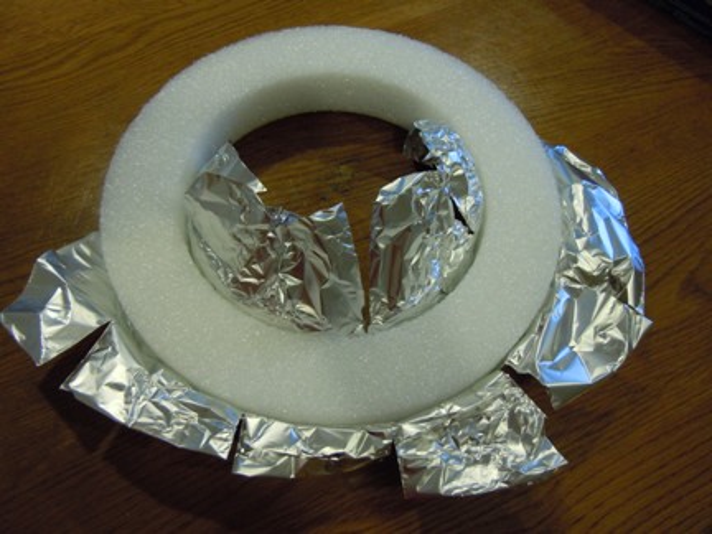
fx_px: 617
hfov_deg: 60.0
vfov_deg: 46.8
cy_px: 267
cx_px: 356
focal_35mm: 30
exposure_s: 1/25
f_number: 3.5
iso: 400
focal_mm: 5.4
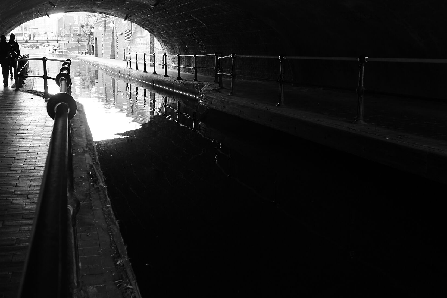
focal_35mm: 35
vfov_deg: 37.7
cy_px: 121
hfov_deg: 53.9
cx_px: 171
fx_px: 435
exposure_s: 1/80
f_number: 5
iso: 800
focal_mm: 16
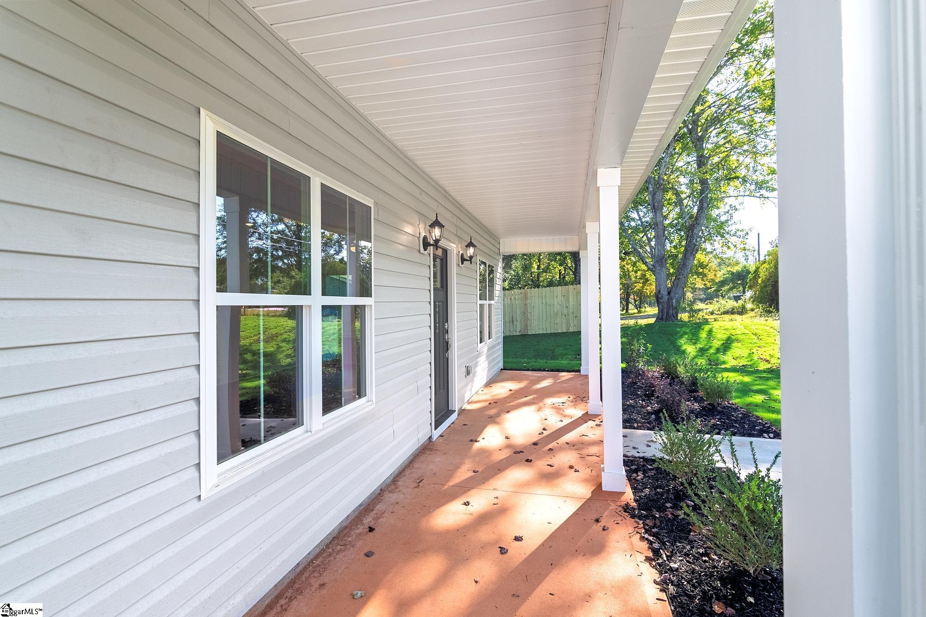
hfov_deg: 96.7
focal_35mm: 16
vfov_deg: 73.7
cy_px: 308
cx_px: 463
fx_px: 411
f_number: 7.1
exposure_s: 1/320
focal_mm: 11
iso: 320
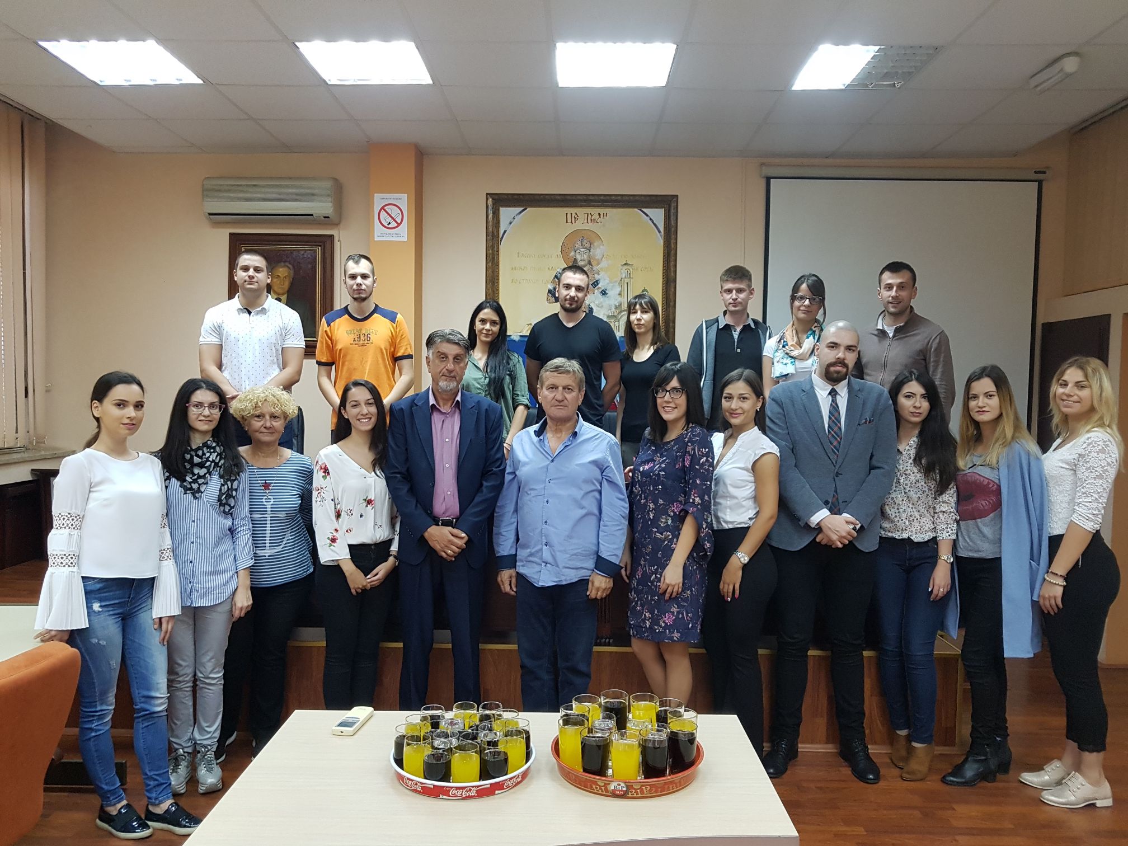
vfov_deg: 53.1
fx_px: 847
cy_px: 423
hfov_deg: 67.3
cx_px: 564
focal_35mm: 26
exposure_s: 1/33
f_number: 1.7
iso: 200
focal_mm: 4.2
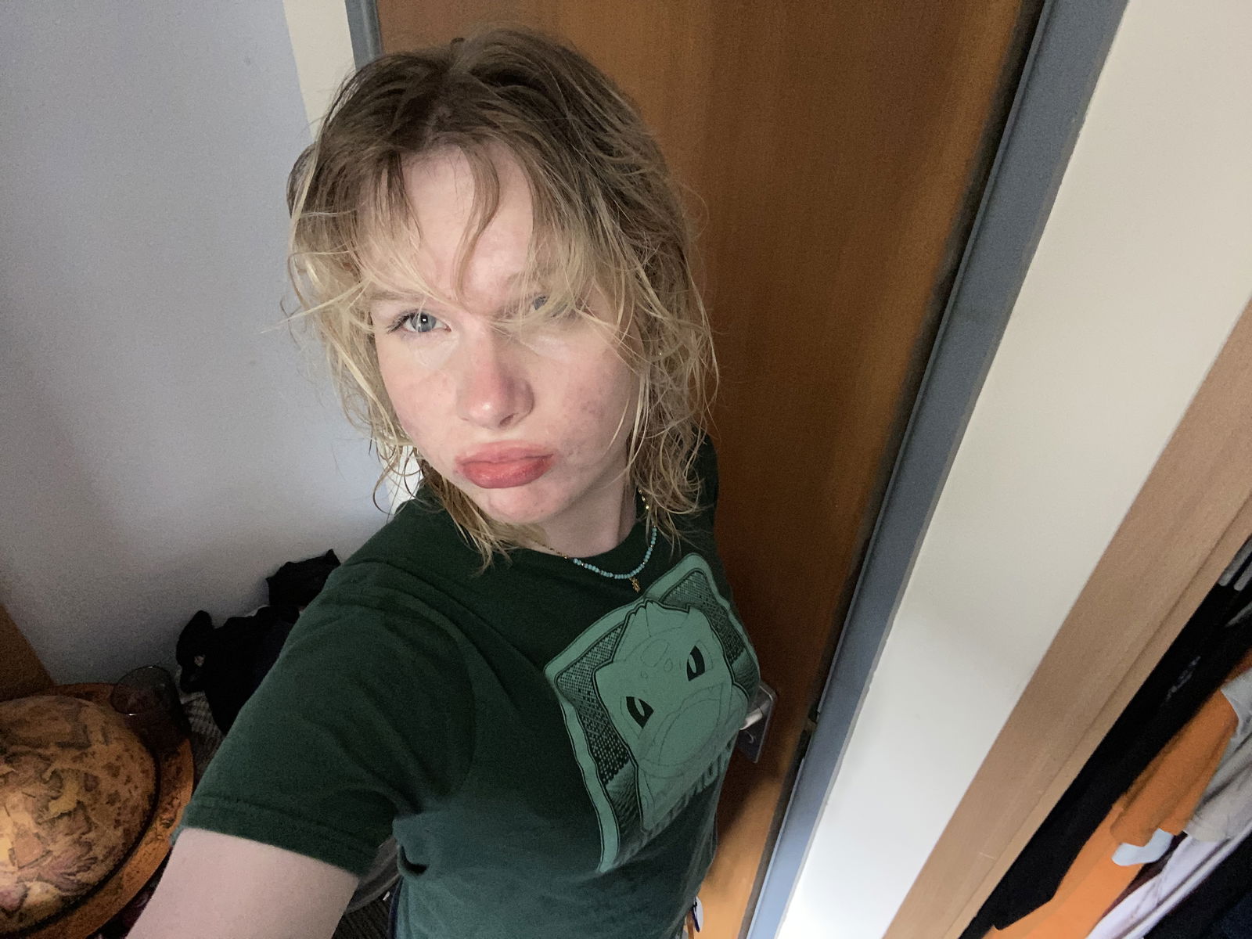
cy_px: 470
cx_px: 626
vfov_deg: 58.9
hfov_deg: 73.9
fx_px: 832
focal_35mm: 23
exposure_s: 1/30
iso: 160
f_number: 2.2
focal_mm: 2.71
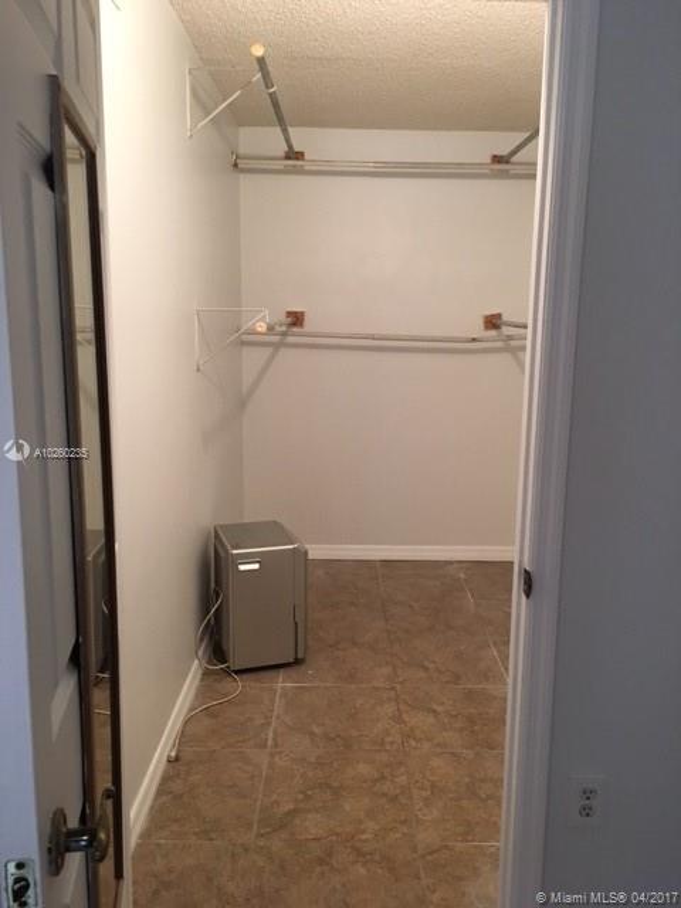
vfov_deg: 61.7
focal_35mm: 29
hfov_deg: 48.2
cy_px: 454
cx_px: 340
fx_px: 761
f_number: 2.2
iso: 80
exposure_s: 1/15
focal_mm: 4.15
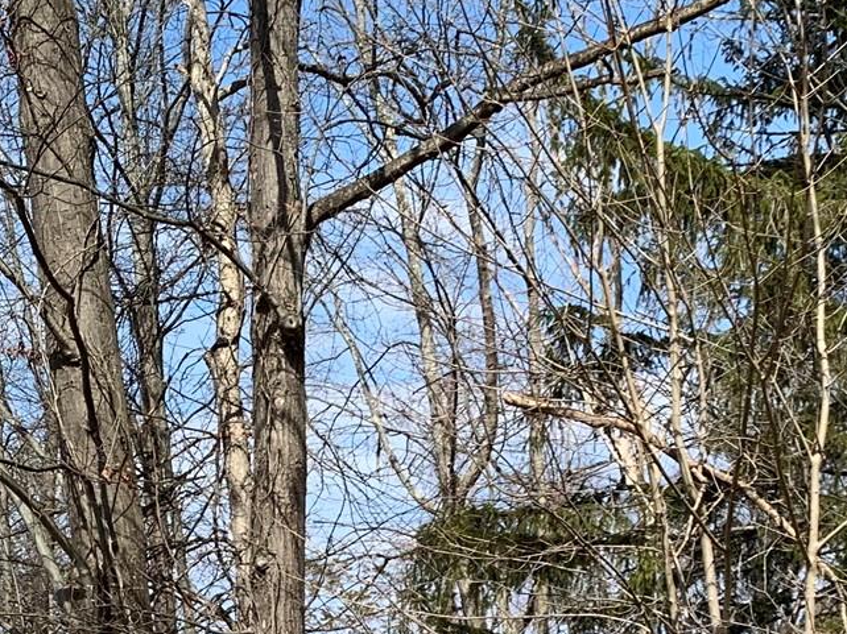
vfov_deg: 16.6
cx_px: 476
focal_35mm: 83
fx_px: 2030
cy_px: 875
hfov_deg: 23.6
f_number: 1.8
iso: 25
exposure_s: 1/1718
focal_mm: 4.25
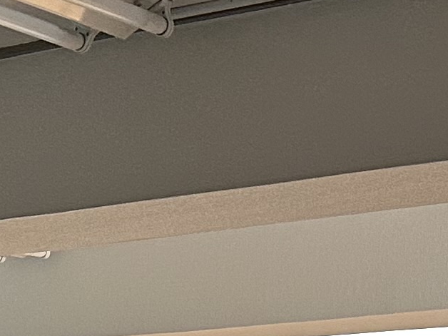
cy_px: 855
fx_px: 1993
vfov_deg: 8.6
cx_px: -121
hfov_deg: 12.5
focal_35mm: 154
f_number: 1.78
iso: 320
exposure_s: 1/50
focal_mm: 6.86
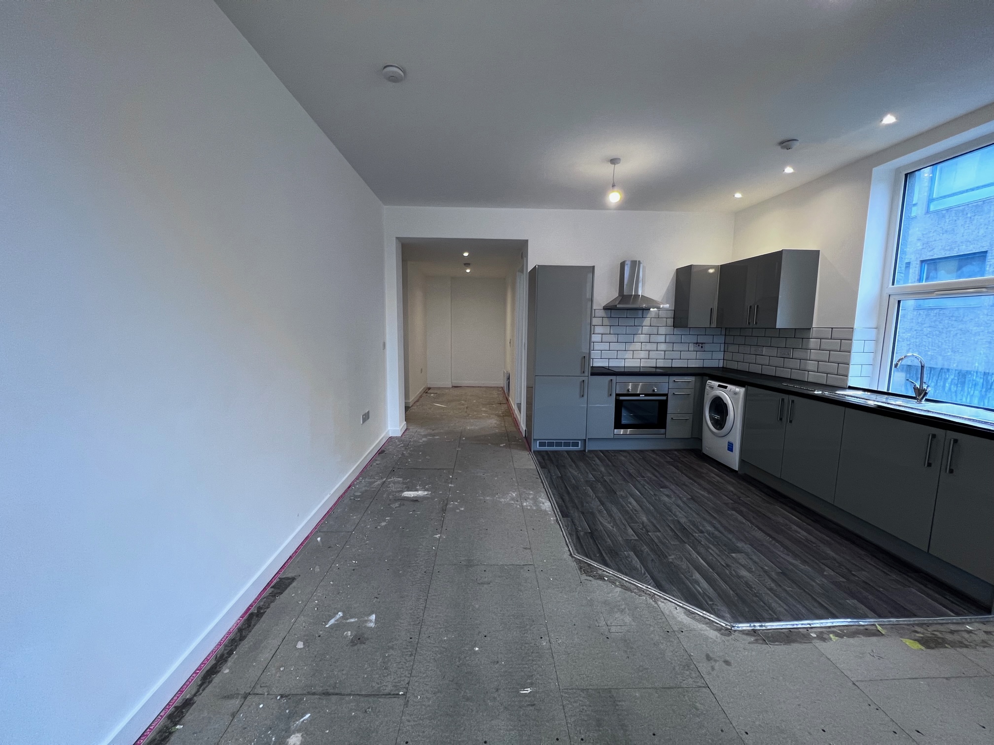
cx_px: 497
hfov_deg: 106.2
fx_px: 373
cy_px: 372
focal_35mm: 13
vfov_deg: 89.9
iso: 160
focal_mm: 1.57
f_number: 1.8
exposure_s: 1/100
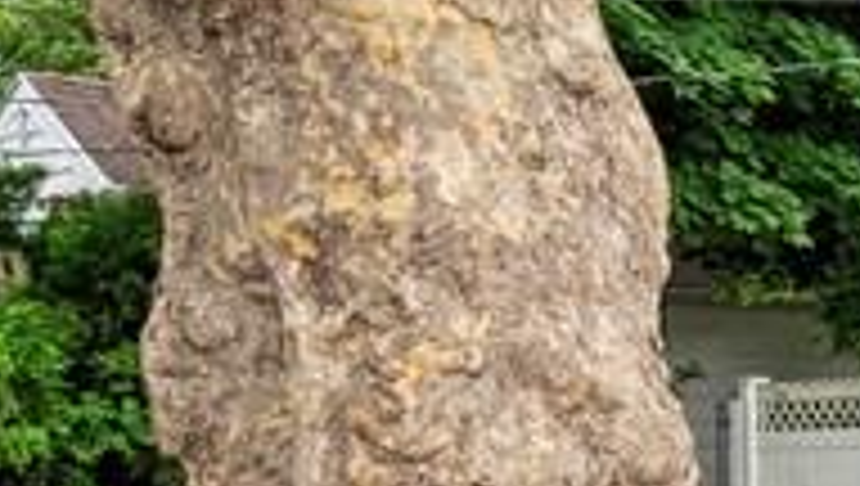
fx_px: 2443
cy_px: 135
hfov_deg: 13.5
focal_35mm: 107
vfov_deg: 11.3
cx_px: 2148
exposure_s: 1/125
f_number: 9
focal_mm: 12
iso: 250
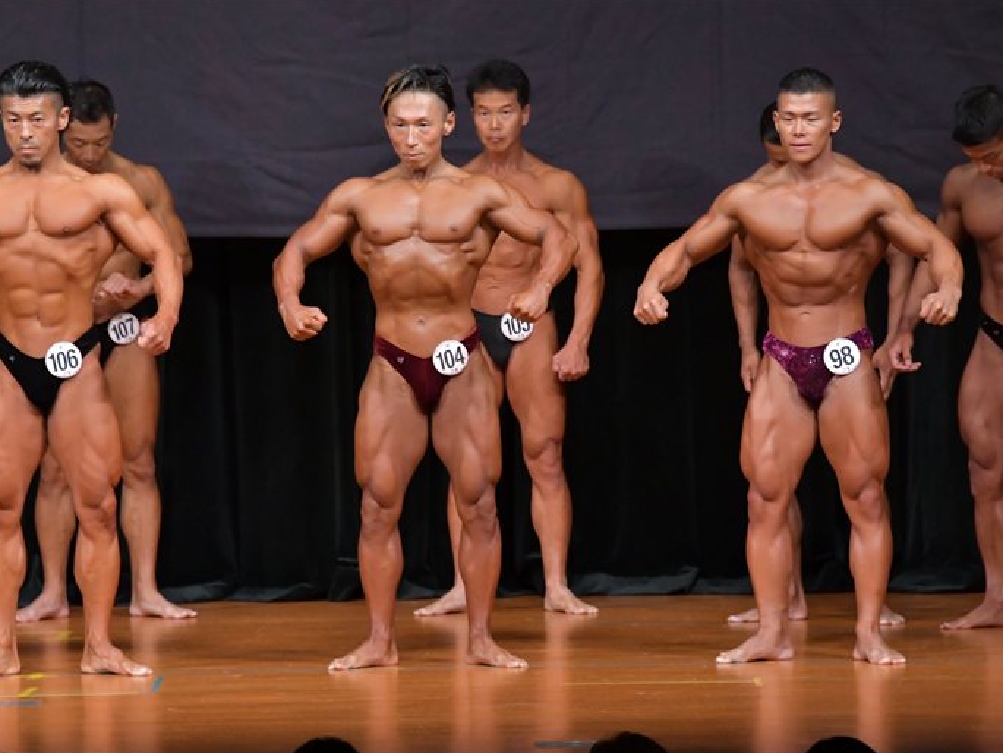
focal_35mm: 310
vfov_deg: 4.8
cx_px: 522
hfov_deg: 6.4
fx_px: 8984
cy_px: 376
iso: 5000
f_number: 5.6
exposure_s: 1/400
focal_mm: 190
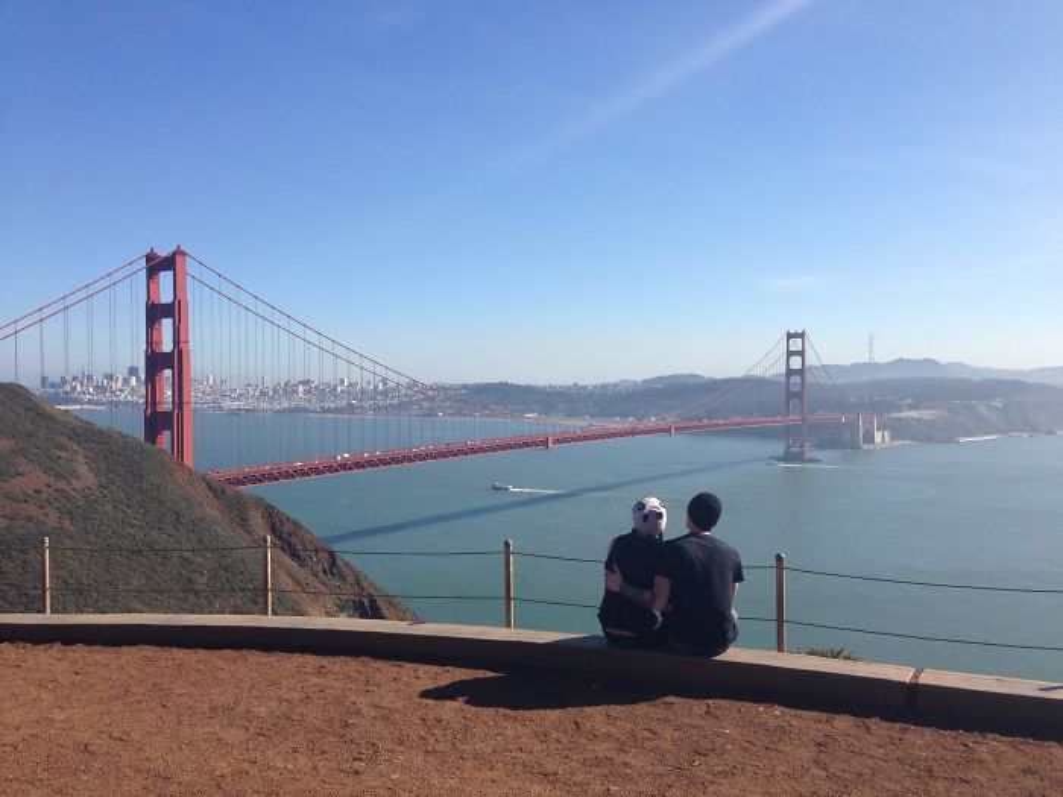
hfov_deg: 55.4
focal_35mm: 33
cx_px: 532
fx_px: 1013
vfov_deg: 42.9
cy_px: 398
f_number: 2.4
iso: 50
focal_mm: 4.12
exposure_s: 1/2088
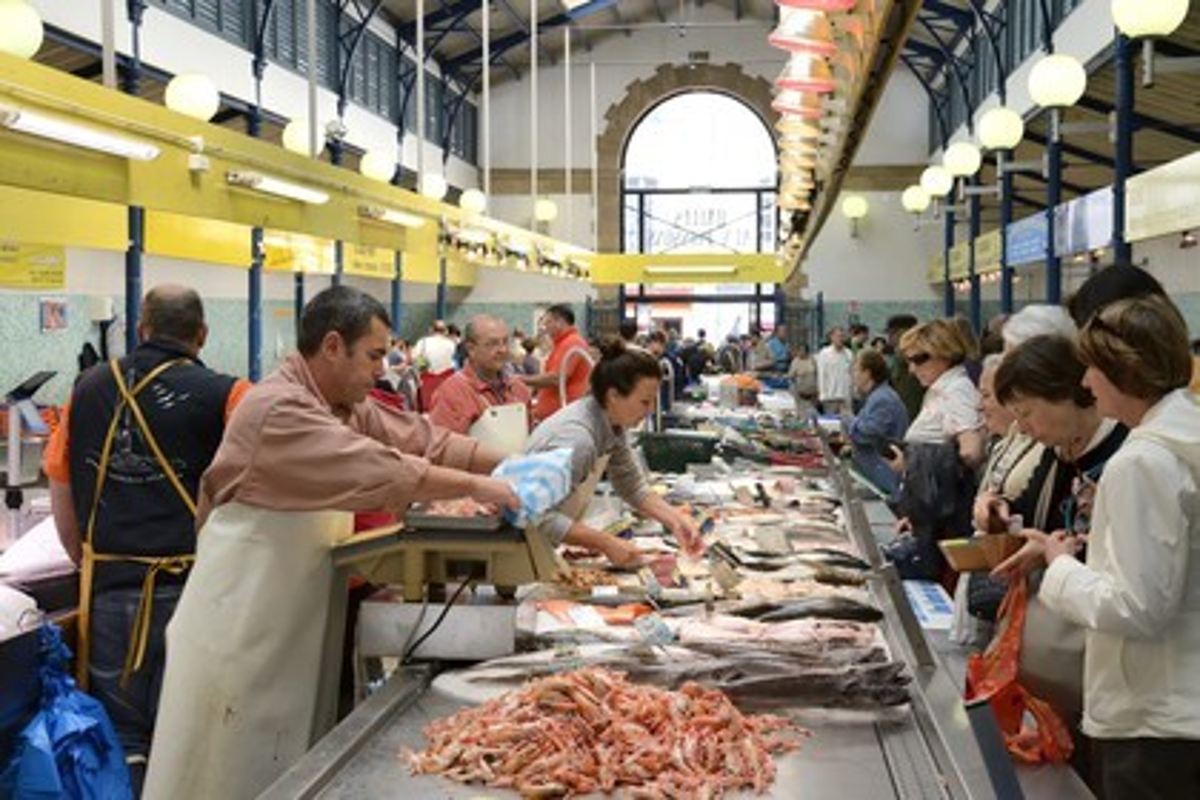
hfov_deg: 39.6
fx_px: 1667
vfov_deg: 27.0
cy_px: 400
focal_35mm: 50
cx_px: 600
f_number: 10
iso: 800
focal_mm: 50
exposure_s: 1/125
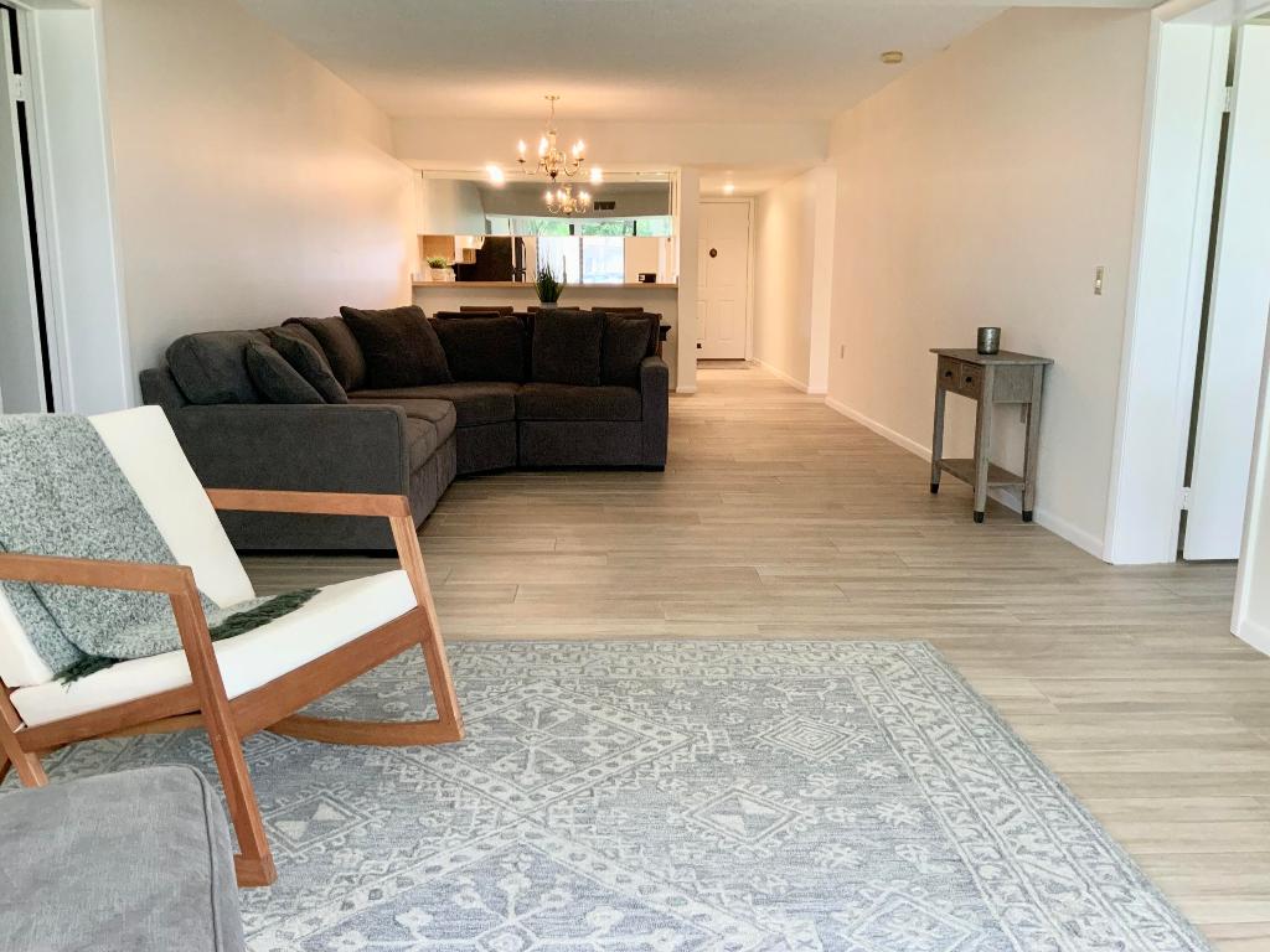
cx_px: 635
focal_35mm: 29
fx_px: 1064
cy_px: 476
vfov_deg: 48.2
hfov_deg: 61.7
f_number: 1.8
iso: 200
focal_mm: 3
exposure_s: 1/60
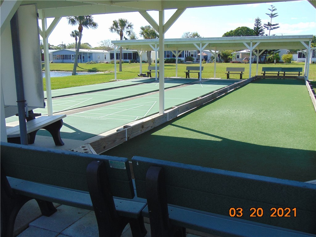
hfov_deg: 52.6
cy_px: 118
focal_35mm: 35
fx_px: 320
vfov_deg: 40.7
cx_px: 158
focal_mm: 6.3
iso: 80
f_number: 3.2
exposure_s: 1/800
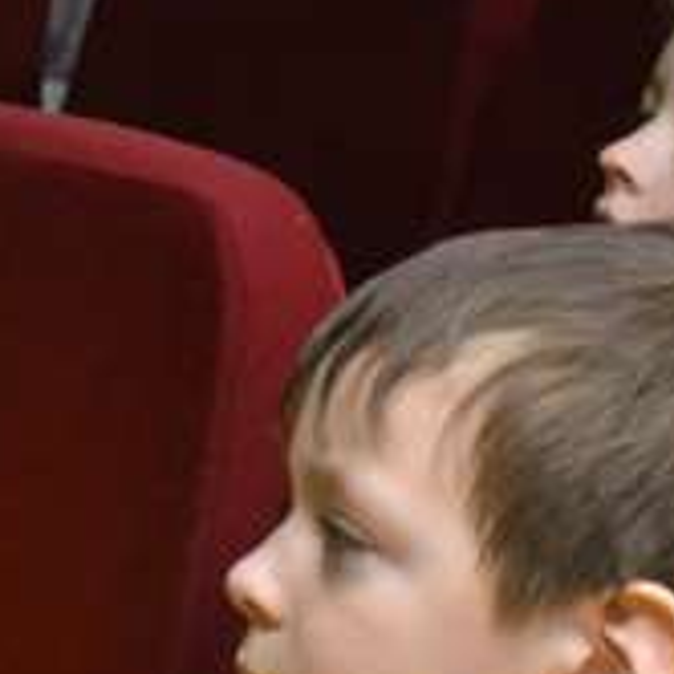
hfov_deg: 5.8
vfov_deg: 6.0
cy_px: 258
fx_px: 6476
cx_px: -824
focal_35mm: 294
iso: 3200
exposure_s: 1/50
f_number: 5.3
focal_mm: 48
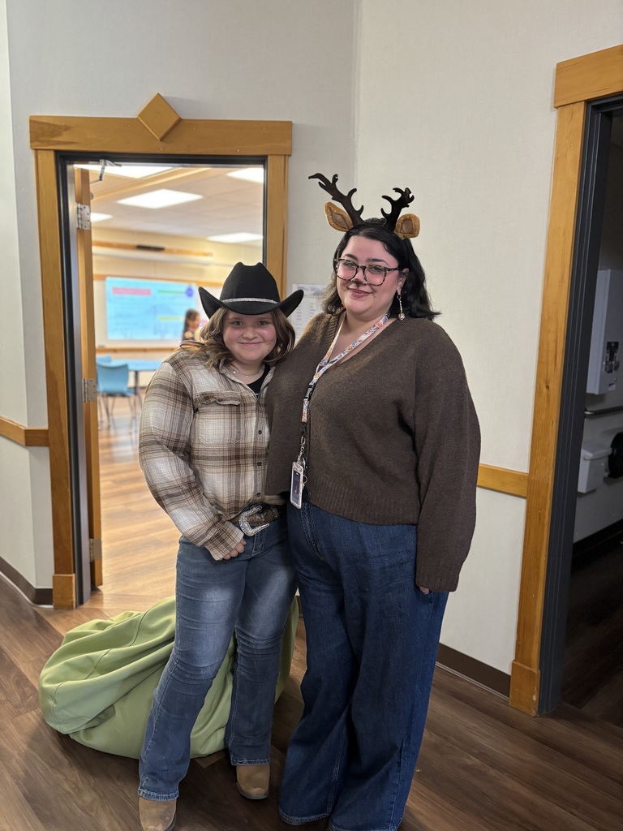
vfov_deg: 67.3
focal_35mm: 26
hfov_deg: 53.1
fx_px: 624
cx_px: 312
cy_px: 416
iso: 250
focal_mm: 5.96
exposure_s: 1/60
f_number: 1.6
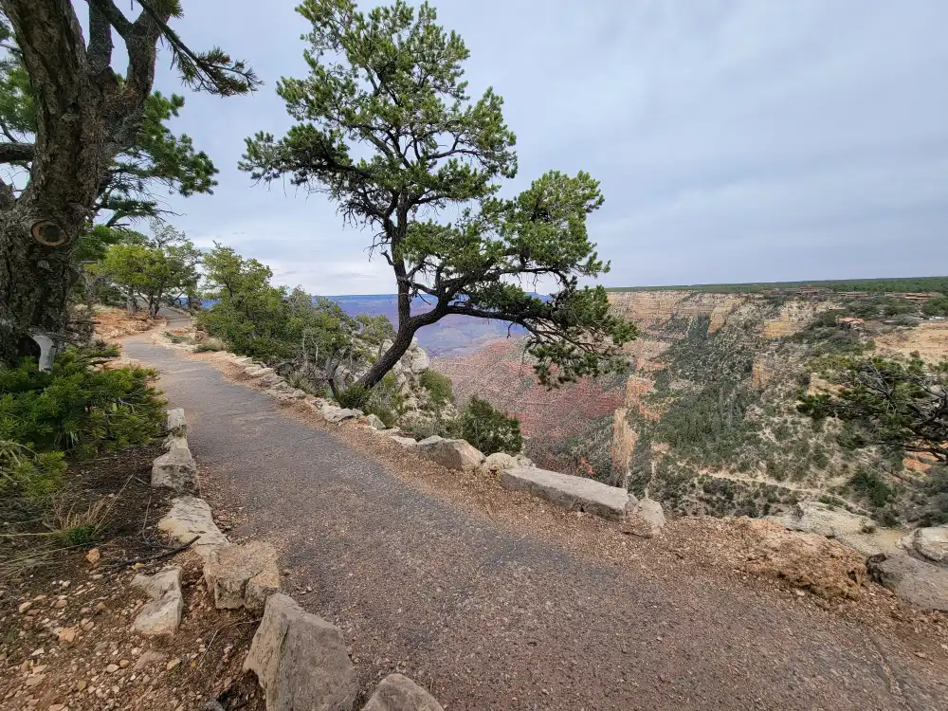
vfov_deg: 89.9
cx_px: 474
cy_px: 356
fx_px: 356
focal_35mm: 13
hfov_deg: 106.2
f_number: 2.2
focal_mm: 2.2
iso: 50
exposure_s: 1/585
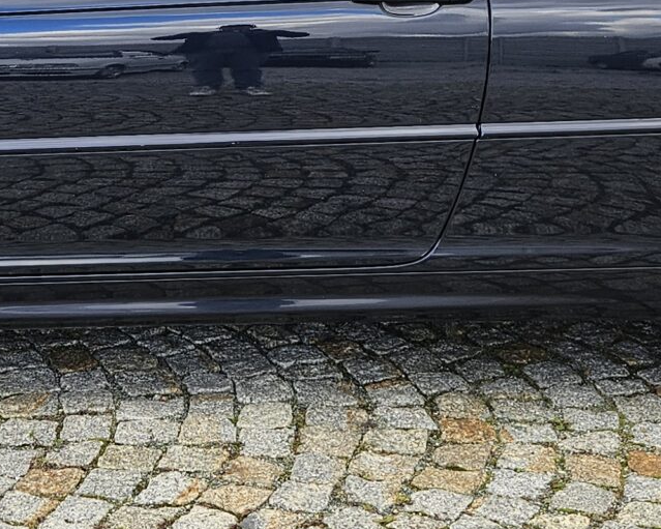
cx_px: 248
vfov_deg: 16.2
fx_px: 1760
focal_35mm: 90
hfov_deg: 21.2
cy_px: -154
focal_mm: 5.4
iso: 25
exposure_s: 1/223
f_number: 1.8
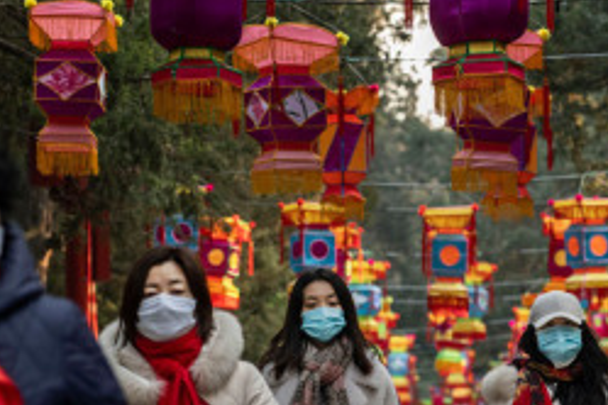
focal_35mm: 244
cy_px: 342
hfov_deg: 8.4
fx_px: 4121
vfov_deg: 5.6
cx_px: 335
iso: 1250
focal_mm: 135
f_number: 5.6
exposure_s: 1/400
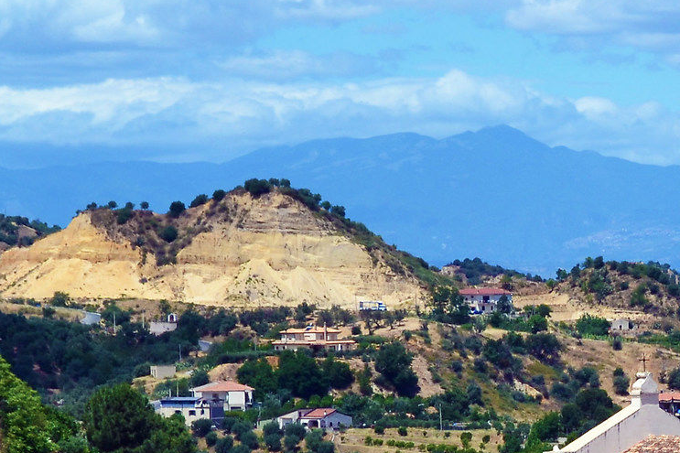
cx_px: 966
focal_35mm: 223
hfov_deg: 9.0
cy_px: 529
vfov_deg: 6.1
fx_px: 4211
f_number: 11
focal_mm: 46
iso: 280
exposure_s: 1/500
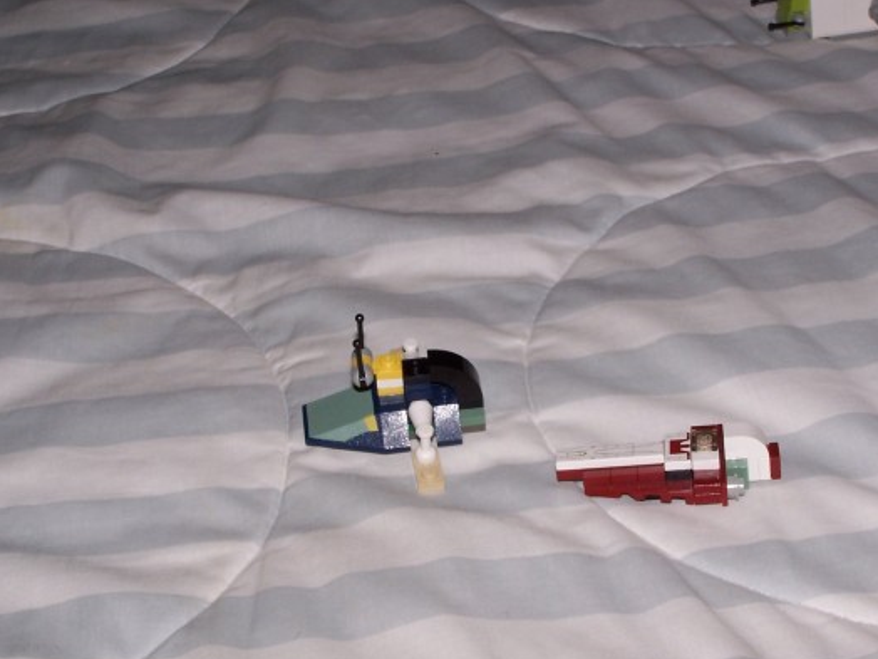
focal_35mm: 72
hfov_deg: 27.0
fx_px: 1826
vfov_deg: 20.4
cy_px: 372
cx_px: 493
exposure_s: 1/60
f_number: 7.1
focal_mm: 9.8
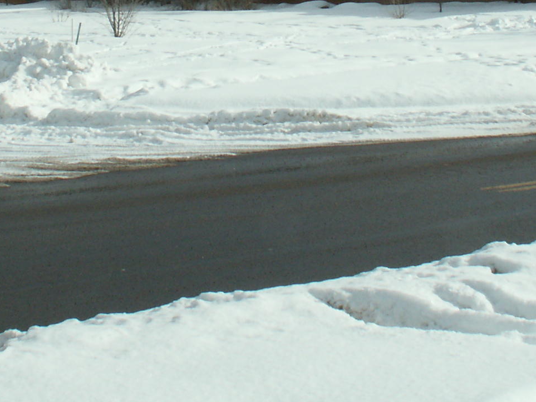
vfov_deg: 15.4
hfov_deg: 21.1
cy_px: -67
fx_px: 1441
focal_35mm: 93
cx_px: 228
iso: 50
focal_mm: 5.86
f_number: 8
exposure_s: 1/400
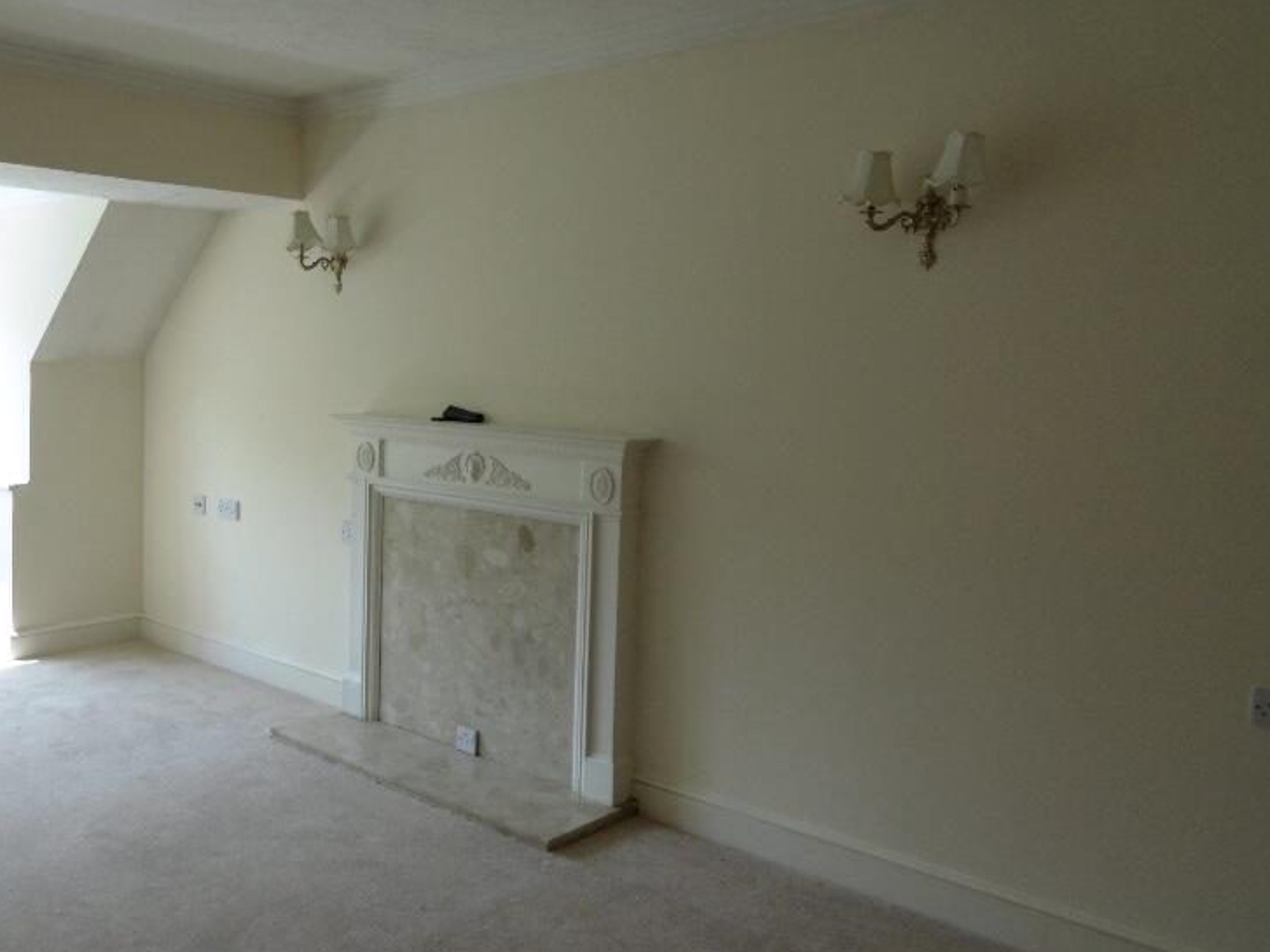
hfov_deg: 56.6
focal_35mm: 31
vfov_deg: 45.3
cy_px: 414
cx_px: 384
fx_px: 1137
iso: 100
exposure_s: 1/160
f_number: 3
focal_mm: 4
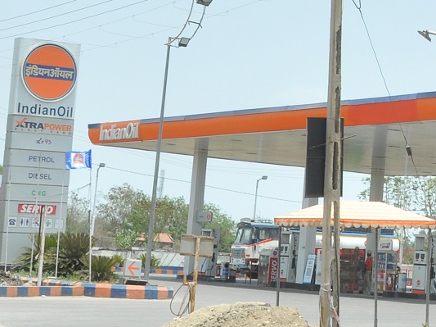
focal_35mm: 119
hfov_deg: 16.0
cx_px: 512
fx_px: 1498
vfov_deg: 12.3
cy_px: -16
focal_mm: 22
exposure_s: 1/125
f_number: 13
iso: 200
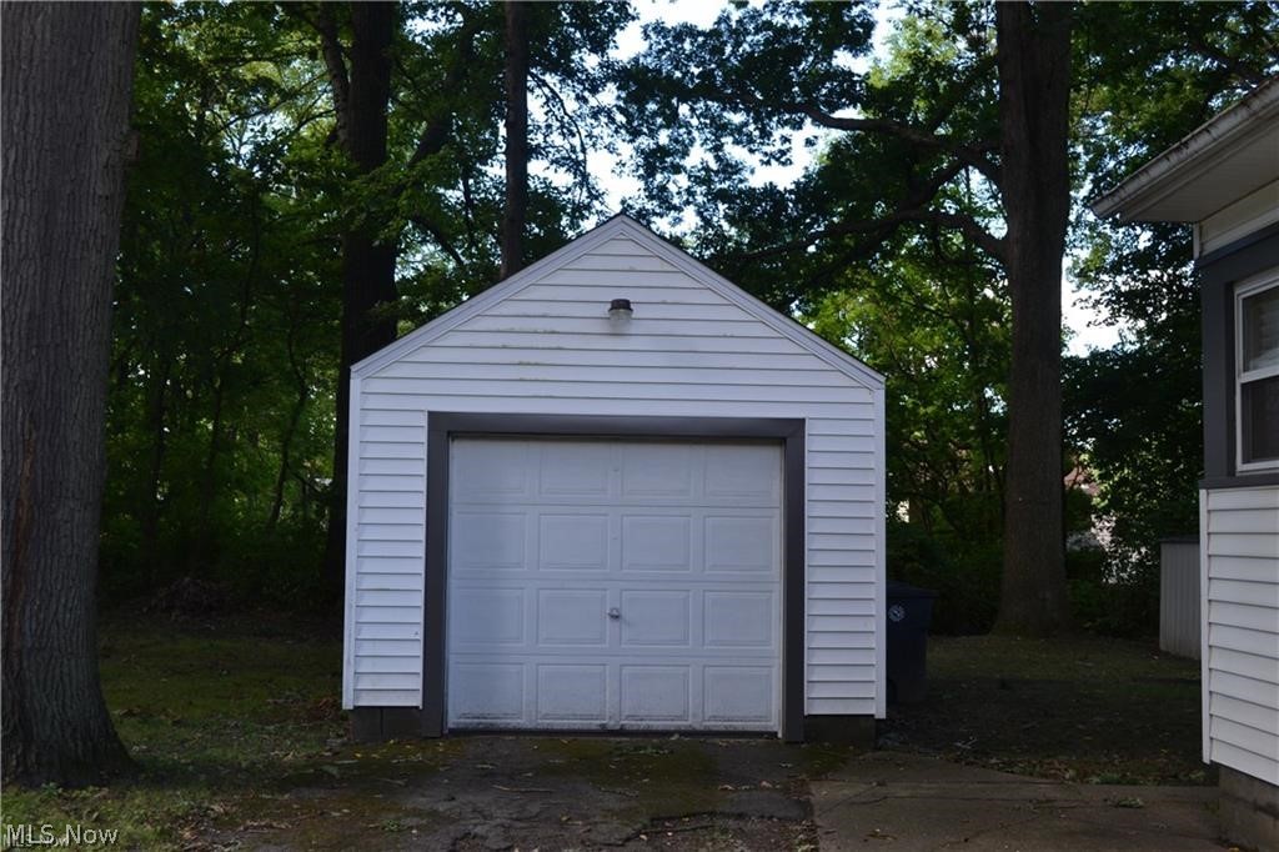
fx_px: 1385
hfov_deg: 49.6
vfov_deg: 34.2
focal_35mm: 39
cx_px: 640
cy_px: 426
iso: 280
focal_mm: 26
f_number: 8
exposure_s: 1/125
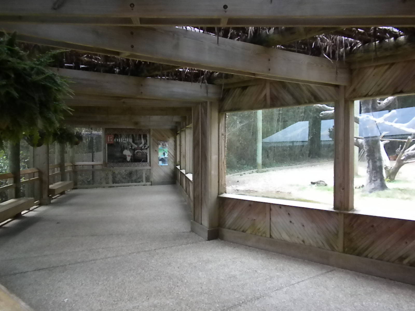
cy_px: 156
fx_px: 444
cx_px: 208
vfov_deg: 38.7
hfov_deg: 50.1
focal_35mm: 37
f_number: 3.5
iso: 640
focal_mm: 6.6
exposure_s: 1/190
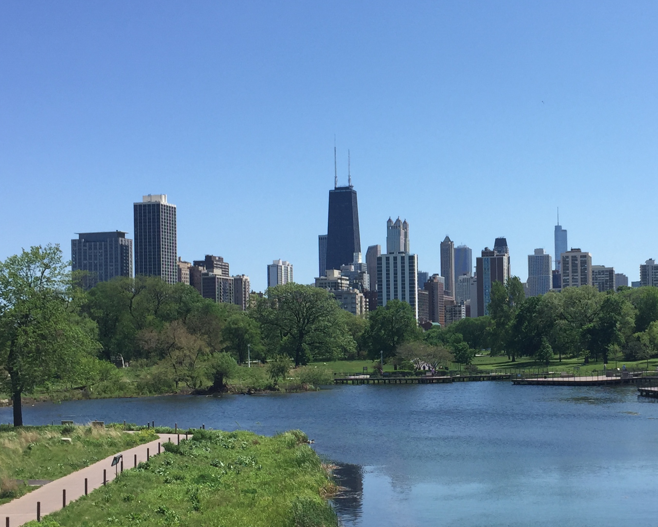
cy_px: 319
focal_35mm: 54
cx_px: 495
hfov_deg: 34.0
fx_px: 1052
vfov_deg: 28.0
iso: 32
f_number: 2.2
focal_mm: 4.15
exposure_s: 1/1883
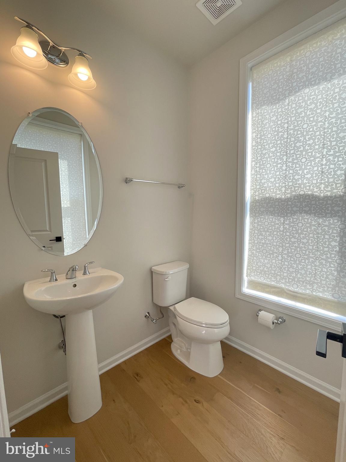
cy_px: 231
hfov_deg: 89.9
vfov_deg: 106.2
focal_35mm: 13
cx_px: 173
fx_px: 173
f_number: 2.4
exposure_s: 1/122
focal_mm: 1.54
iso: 40
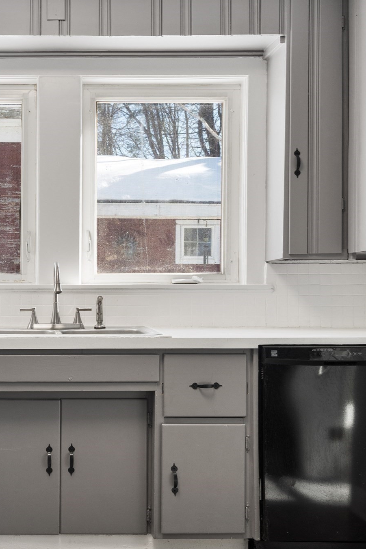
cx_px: 60
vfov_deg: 39.6
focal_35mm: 50
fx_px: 763
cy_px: 276
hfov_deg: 26.4
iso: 320
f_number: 8
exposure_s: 1/10
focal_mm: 22
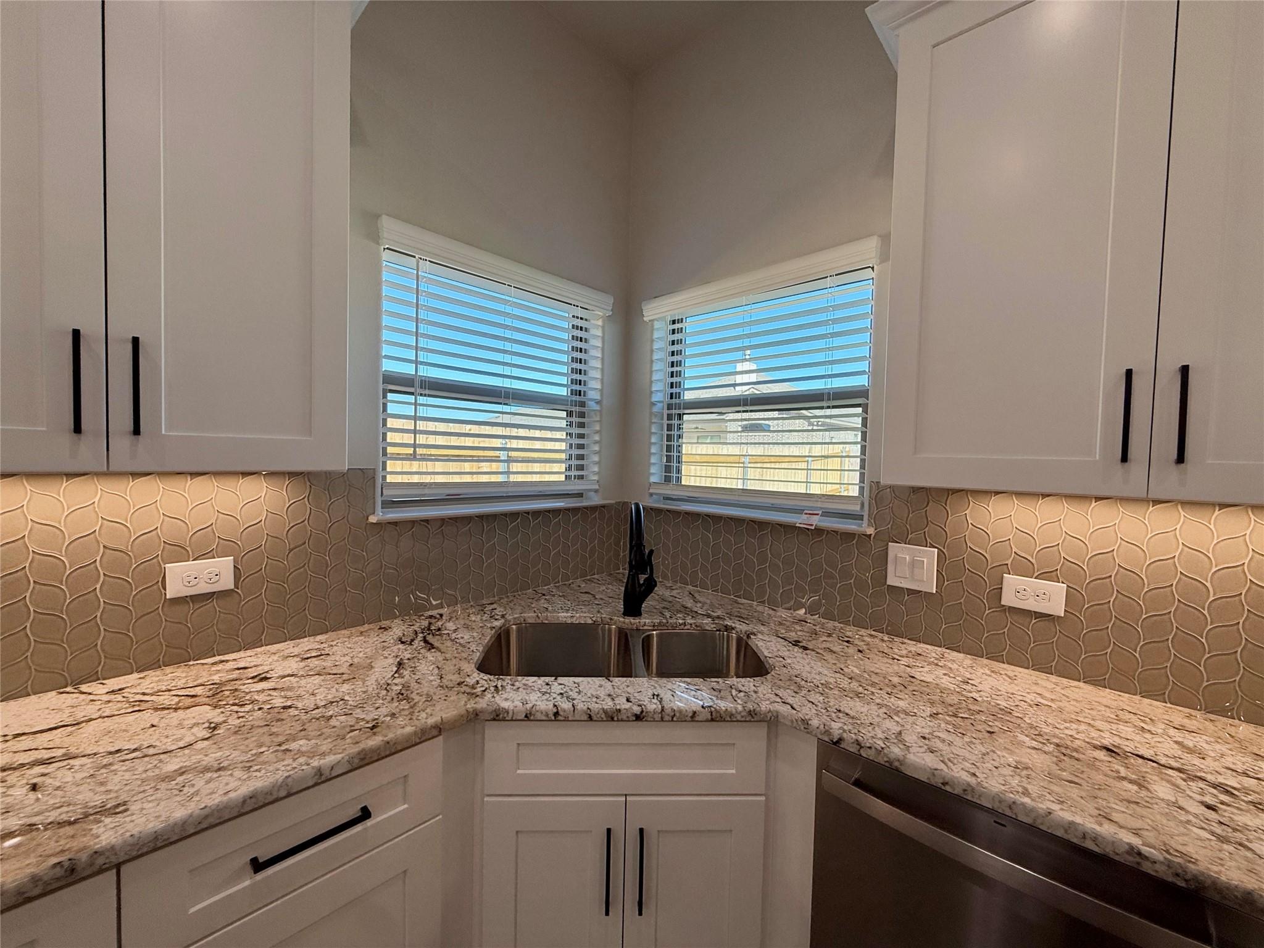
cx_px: 632
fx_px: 511
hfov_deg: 102.1
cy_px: 474
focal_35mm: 14
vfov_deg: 85.7
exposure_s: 1/282
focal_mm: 2.22
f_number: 2.2
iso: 64
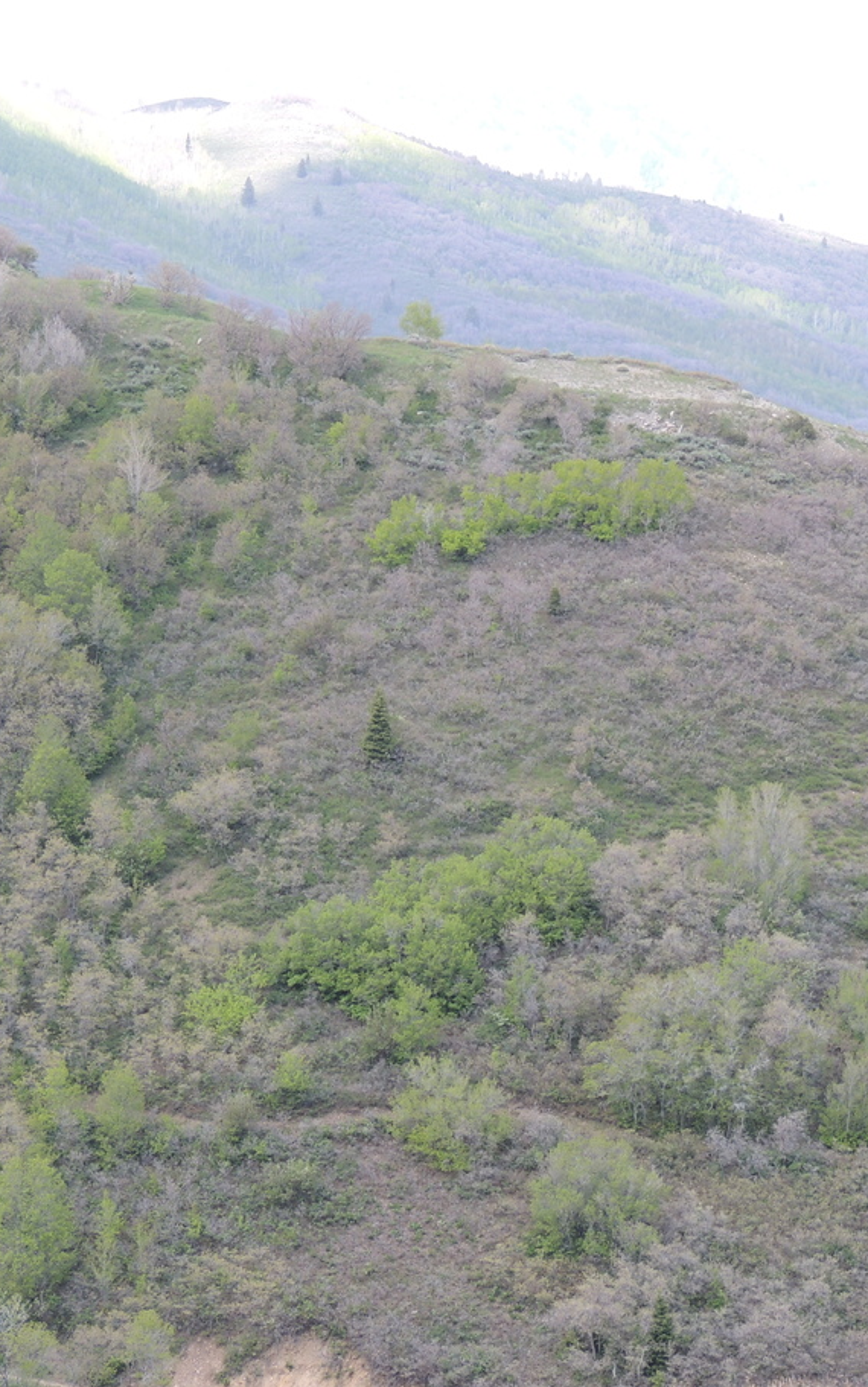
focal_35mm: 201
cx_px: 343
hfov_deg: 6.5
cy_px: 671
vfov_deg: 10.4
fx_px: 7602
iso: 100
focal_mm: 24
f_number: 4.3
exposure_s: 1/125
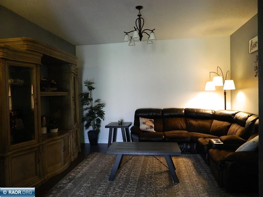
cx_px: 132
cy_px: 98
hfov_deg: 69.4
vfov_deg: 54.9
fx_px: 190
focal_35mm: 25
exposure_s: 1/20
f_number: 3.1
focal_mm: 4.5
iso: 400
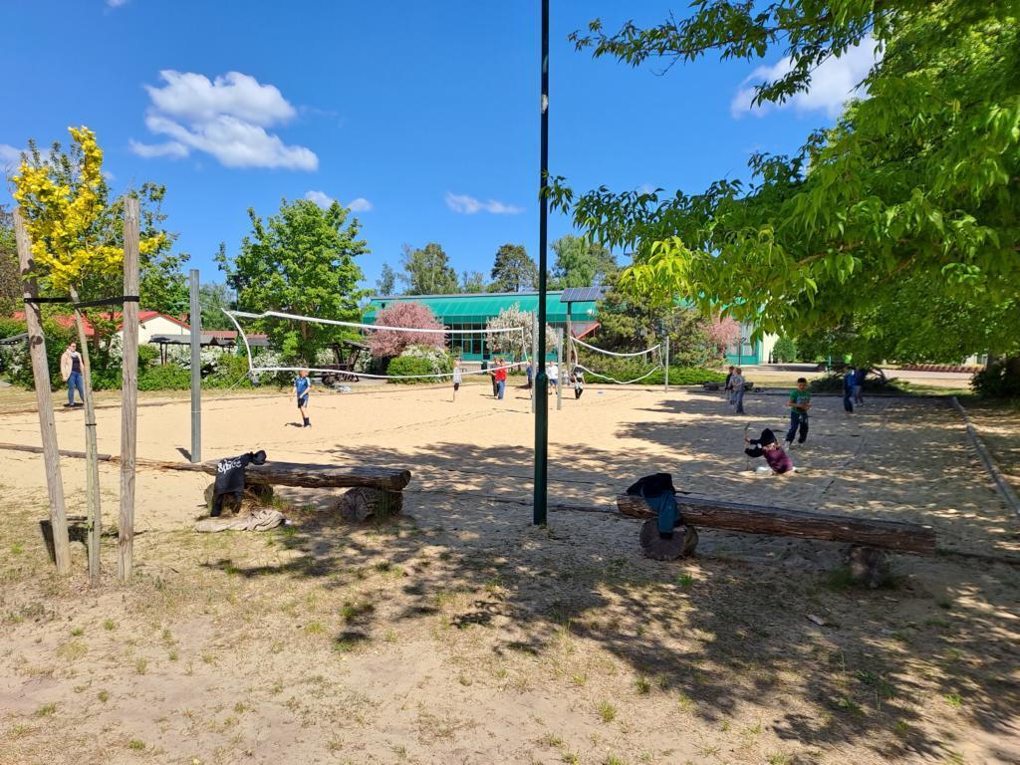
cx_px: 510
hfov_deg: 69.4
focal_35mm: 25
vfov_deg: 54.9
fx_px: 737
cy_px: 382
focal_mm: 4.65
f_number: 1.8
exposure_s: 1/1406
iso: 32
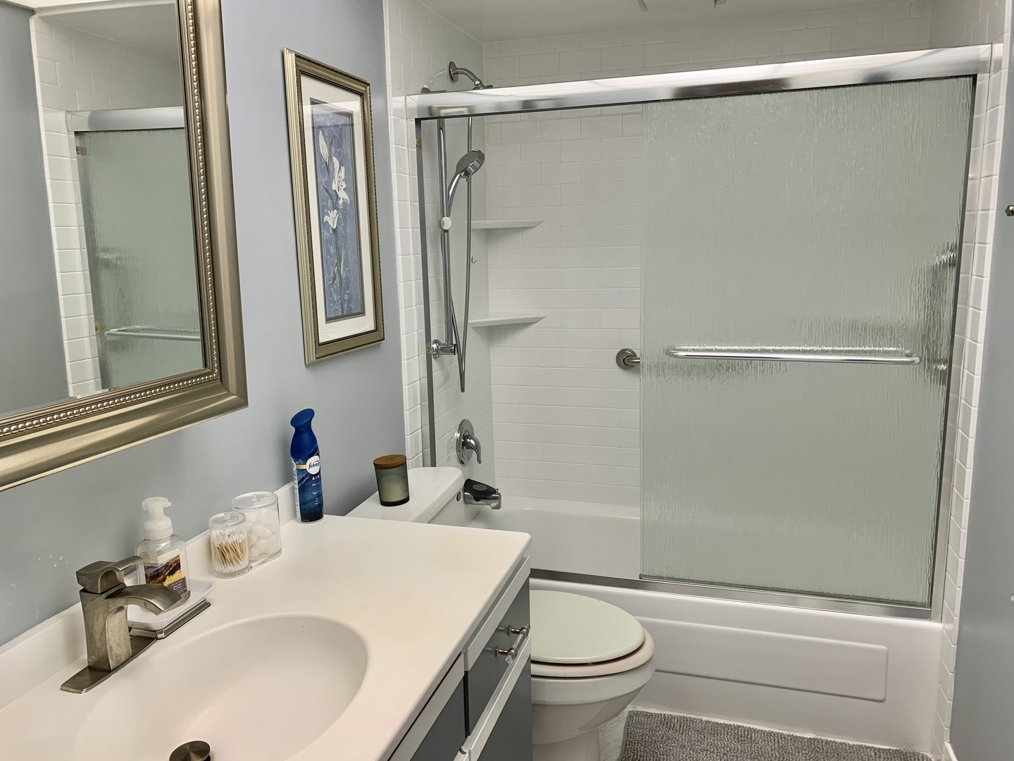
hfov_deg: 67.3
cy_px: 380
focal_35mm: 26
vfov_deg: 53.1
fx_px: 762
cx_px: 507
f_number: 1.8
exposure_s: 1/60
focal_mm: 4.25
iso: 64
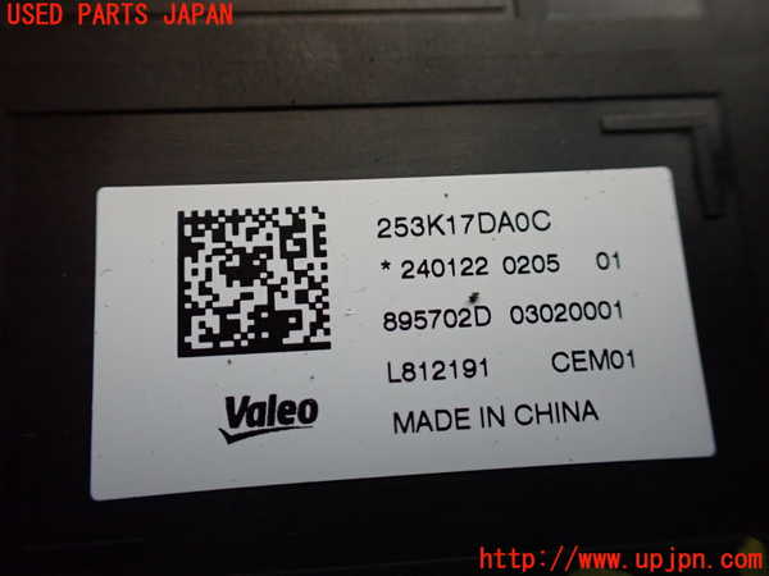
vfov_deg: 46.8
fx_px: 666
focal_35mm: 30
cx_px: 384
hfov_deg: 60.0
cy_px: 288
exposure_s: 1/80
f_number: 2.3
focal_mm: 5.4
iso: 800
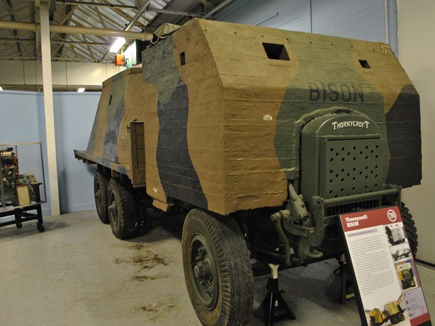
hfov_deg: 59.9
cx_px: 235
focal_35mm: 30
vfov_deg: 46.8
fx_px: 377
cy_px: 167
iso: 900
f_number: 3.5
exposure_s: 1/30
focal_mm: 18
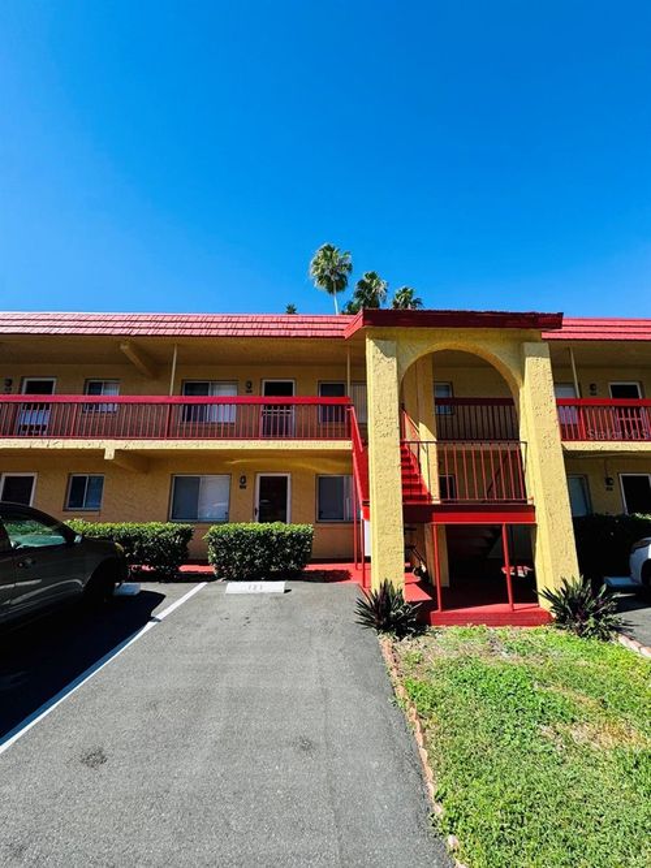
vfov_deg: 102.1
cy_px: 434
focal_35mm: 14
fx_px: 351
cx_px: 326
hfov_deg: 85.7
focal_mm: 2.22
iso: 50
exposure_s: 1/921
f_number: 2.2
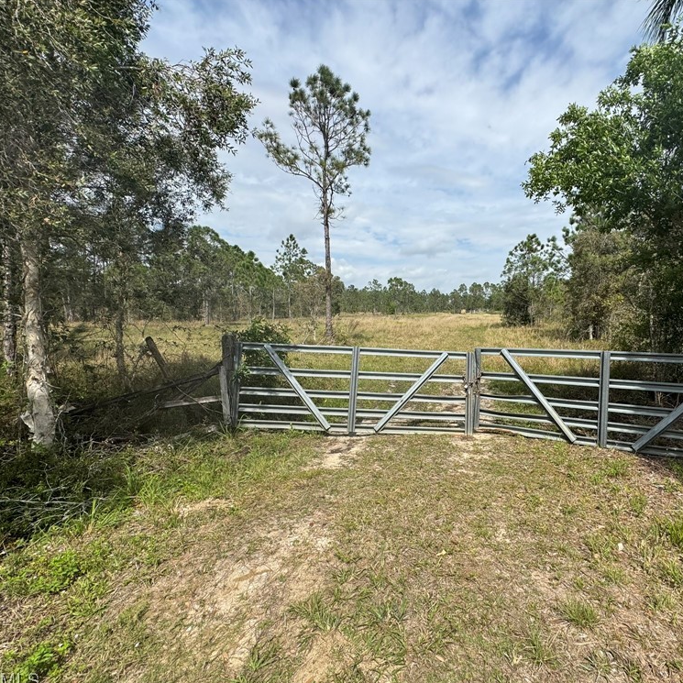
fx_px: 379
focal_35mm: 17
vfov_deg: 84.0
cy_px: 349
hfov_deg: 82.6
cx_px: 422
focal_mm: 2.22
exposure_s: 1/2584
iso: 50
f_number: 2.2
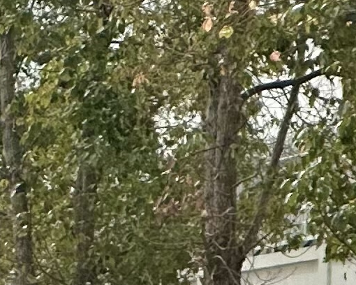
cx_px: -743
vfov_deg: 2.6
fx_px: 6259
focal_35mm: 594
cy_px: 1028
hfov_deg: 3.2
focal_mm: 9
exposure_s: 1/896
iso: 32
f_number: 2.8
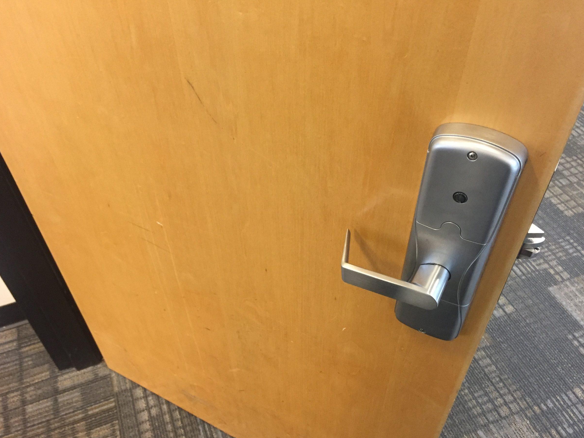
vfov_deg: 45.4
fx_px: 523
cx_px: 284
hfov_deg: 58.3
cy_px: 233
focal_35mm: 31
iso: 200
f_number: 2.2
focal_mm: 4.15
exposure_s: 1/30
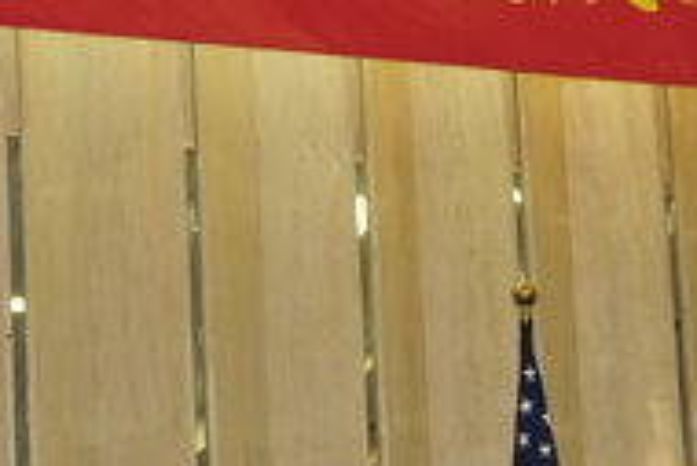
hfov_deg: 16.5
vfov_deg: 11.0
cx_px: 543
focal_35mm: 123
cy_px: 527
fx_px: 2383
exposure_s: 1/60
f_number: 5
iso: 800
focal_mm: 26
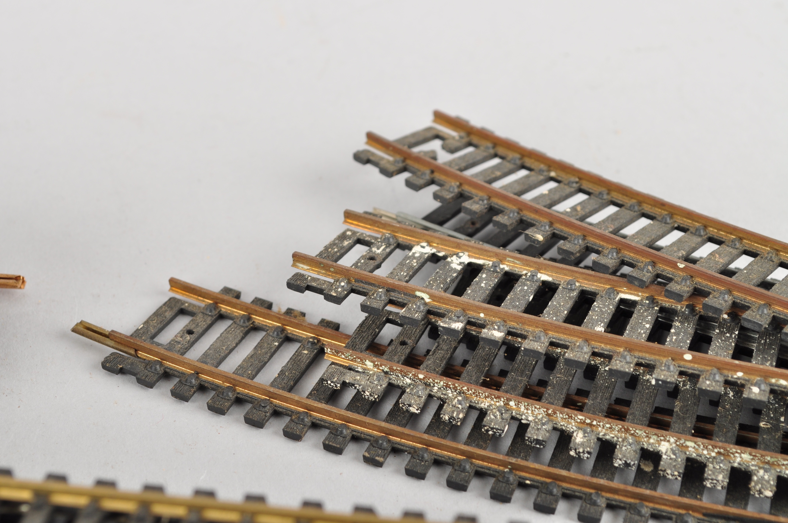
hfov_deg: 24.6
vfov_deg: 16.5
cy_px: 262
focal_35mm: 82
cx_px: 394
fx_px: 1804
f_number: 10
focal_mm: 55
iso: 160
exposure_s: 1/100
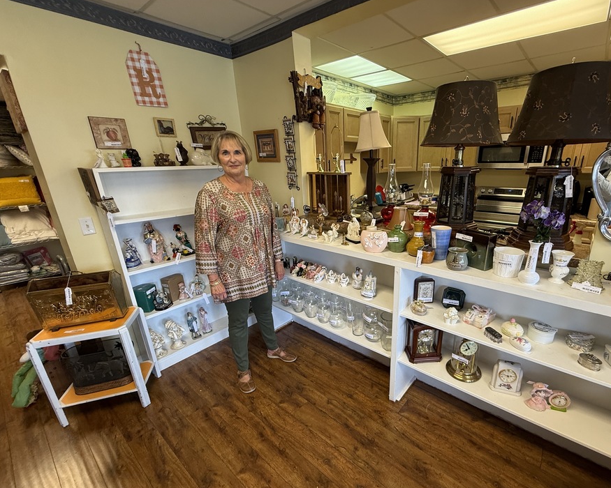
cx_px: 352
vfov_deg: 80.3
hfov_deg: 92.4
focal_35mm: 16
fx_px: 289
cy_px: 258
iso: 200
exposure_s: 1/120
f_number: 2.2
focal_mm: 2.22
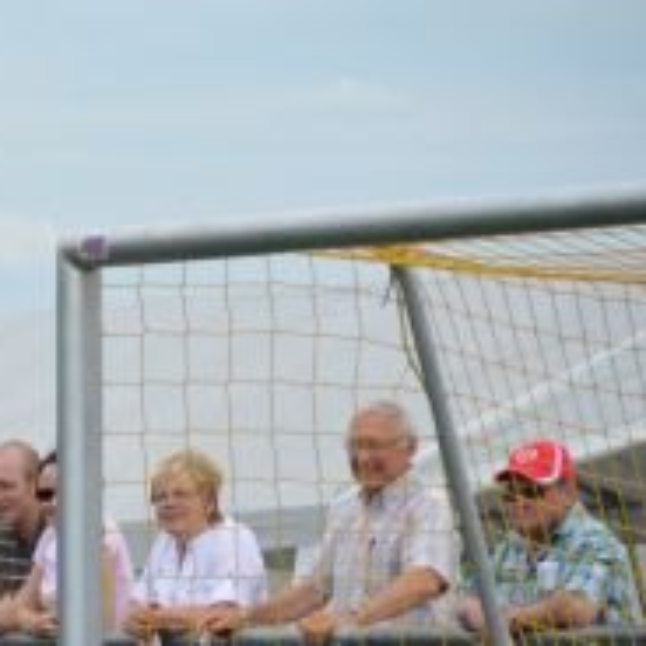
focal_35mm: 499
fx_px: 10536
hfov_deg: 3.5
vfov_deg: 3.5
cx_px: -376
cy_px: 644
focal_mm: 120
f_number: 5.6
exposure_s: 1/1600
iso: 400
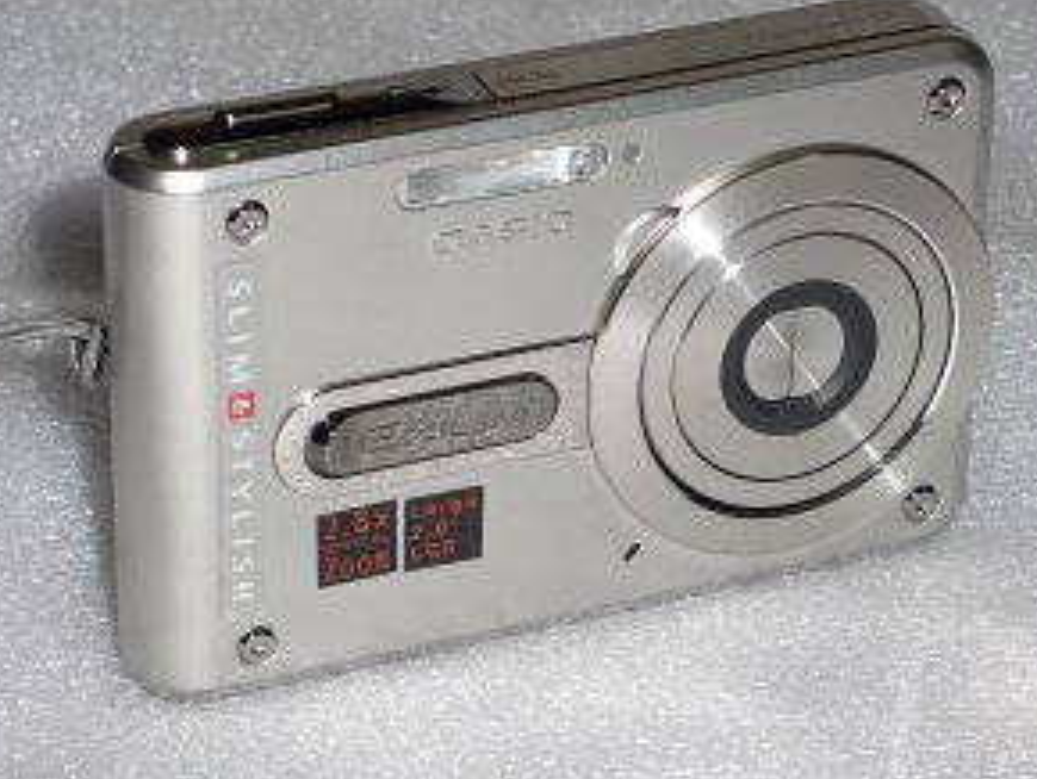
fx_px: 4767
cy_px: 368
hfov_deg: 12.4
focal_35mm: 159
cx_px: 570
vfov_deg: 9.3
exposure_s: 1/60
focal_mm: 28.4
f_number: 7
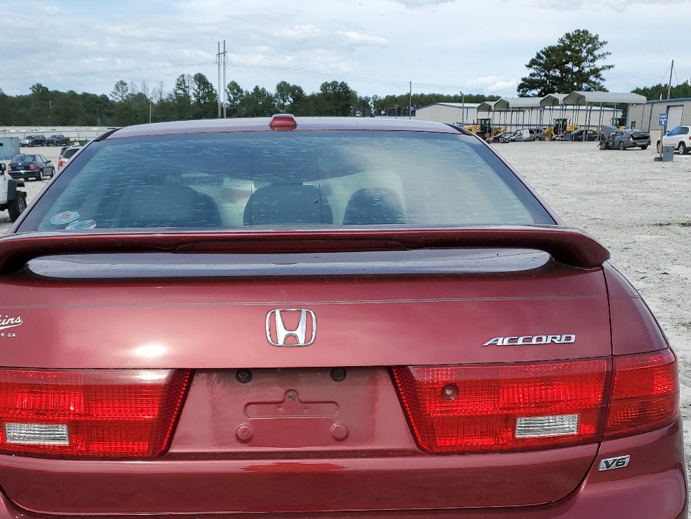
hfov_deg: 44.6
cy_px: 402
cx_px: 283
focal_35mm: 42
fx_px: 839
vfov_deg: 33.5
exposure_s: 1/2500
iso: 50
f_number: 1.5
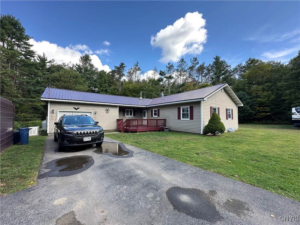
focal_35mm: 14
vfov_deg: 85.7
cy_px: 112
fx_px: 121
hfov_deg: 102.1
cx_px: 150
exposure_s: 1/324
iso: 40
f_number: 2.2
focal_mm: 2.22
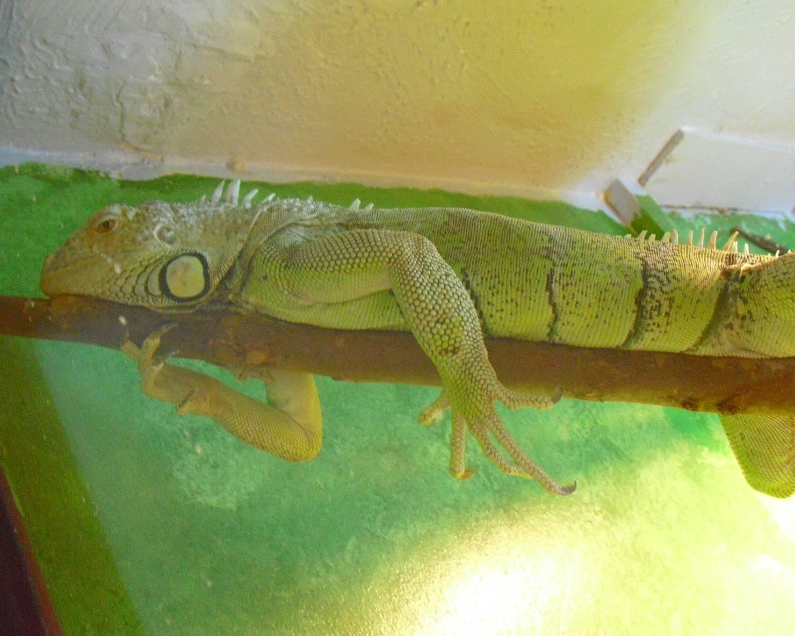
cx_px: 388
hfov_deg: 47.9
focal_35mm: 38
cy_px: 314
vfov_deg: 39.2
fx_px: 894
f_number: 3.1
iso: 800
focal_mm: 6.3
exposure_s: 1/15
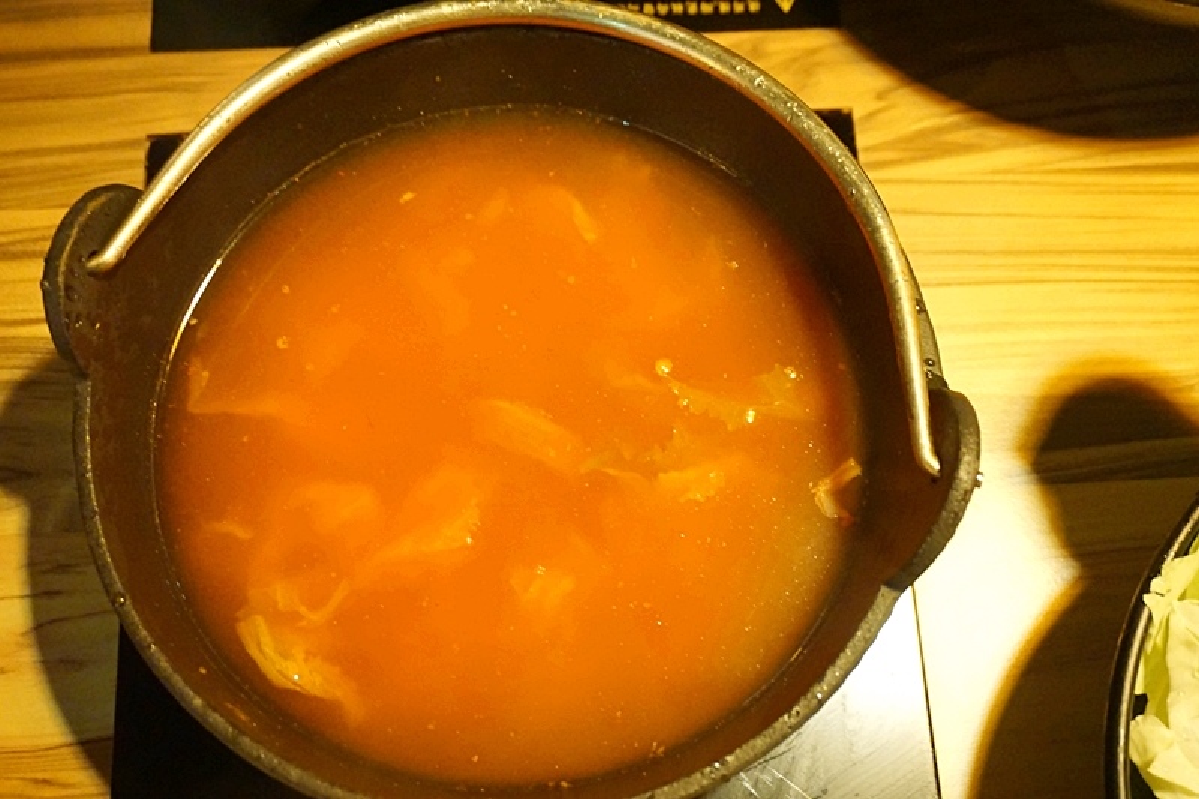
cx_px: 600
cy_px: 400
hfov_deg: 46.4
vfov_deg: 31.9
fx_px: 1398
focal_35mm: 42
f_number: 4.5
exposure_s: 1/50
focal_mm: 28
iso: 3200
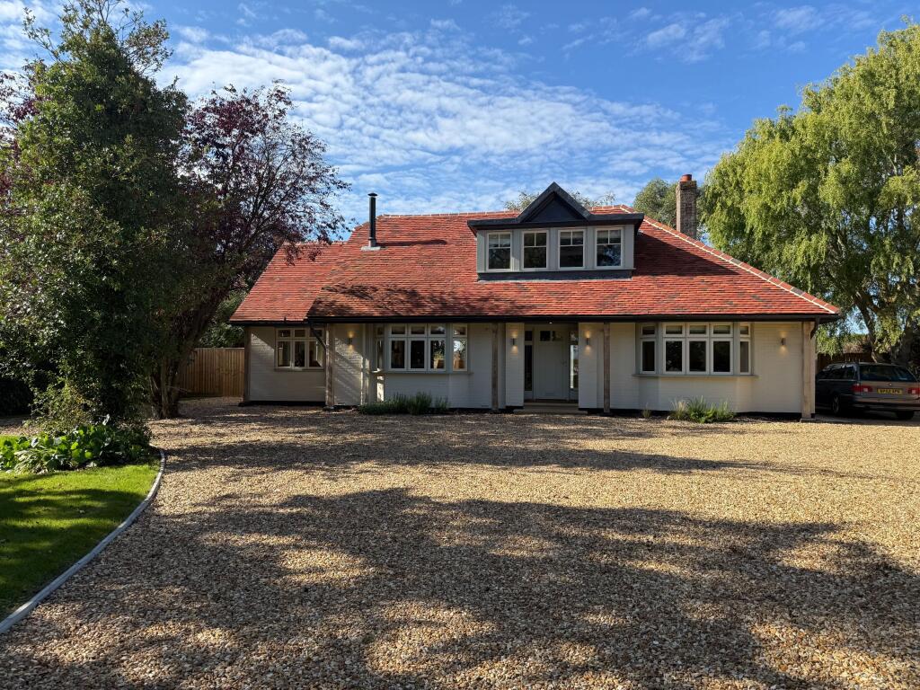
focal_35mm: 24
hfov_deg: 71.6
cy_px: 345
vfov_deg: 56.8
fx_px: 638
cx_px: 460
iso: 80
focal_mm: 6.76
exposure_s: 1/2611
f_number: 1.78
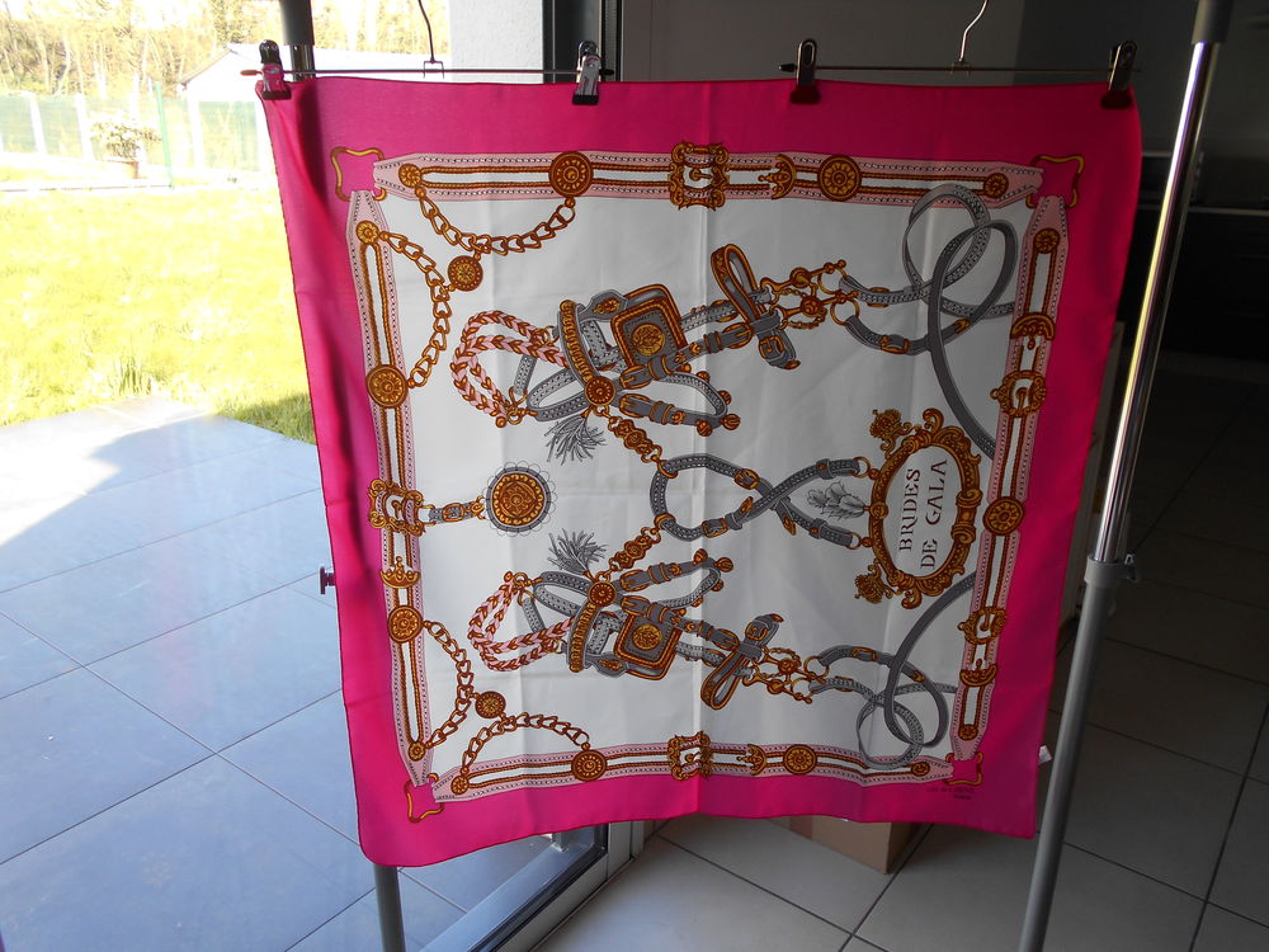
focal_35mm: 26
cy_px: 476
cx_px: 634
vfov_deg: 53.1
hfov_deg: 67.3
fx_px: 953
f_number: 3.2
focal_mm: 4.6
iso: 80
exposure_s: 1/60
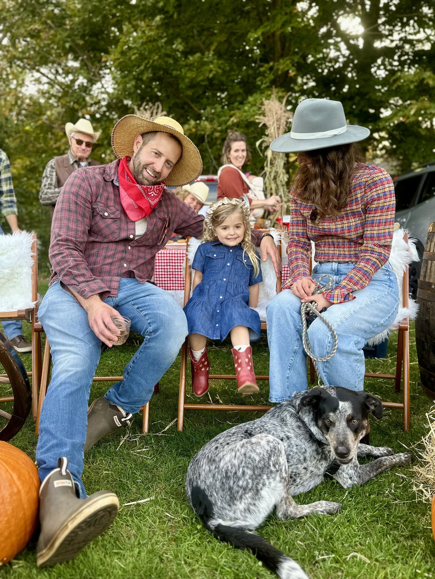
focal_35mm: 24
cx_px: 218
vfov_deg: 71.6
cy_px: 290
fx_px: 402
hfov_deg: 56.8
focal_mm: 6.86
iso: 64
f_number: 1.78
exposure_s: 1/149
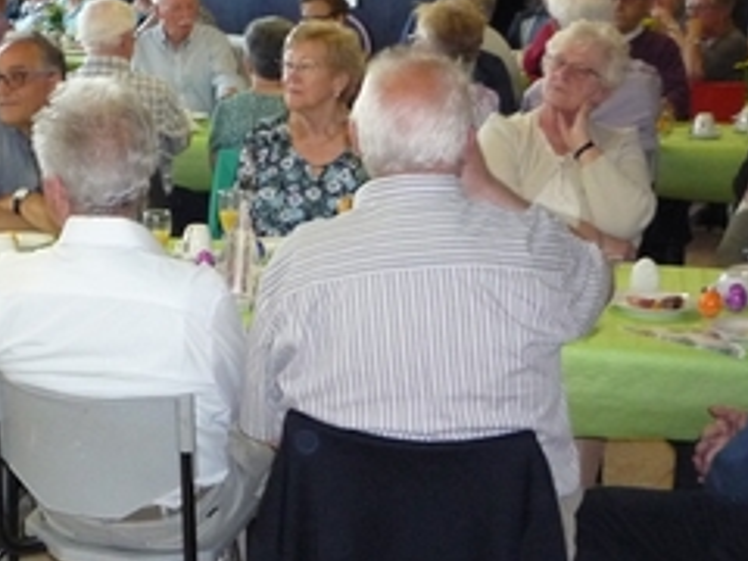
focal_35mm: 75
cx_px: 137
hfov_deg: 25.5
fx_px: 1621
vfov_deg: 19.6
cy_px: 315
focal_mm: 5.2
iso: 400
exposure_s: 1/30
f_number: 3.3
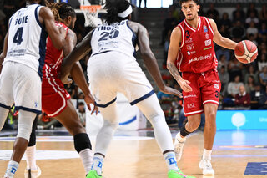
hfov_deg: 15.3
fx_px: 993
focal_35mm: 134
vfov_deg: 10.2
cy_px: 75
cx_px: 160
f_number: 3.2
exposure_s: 1/1250
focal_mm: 110
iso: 3200
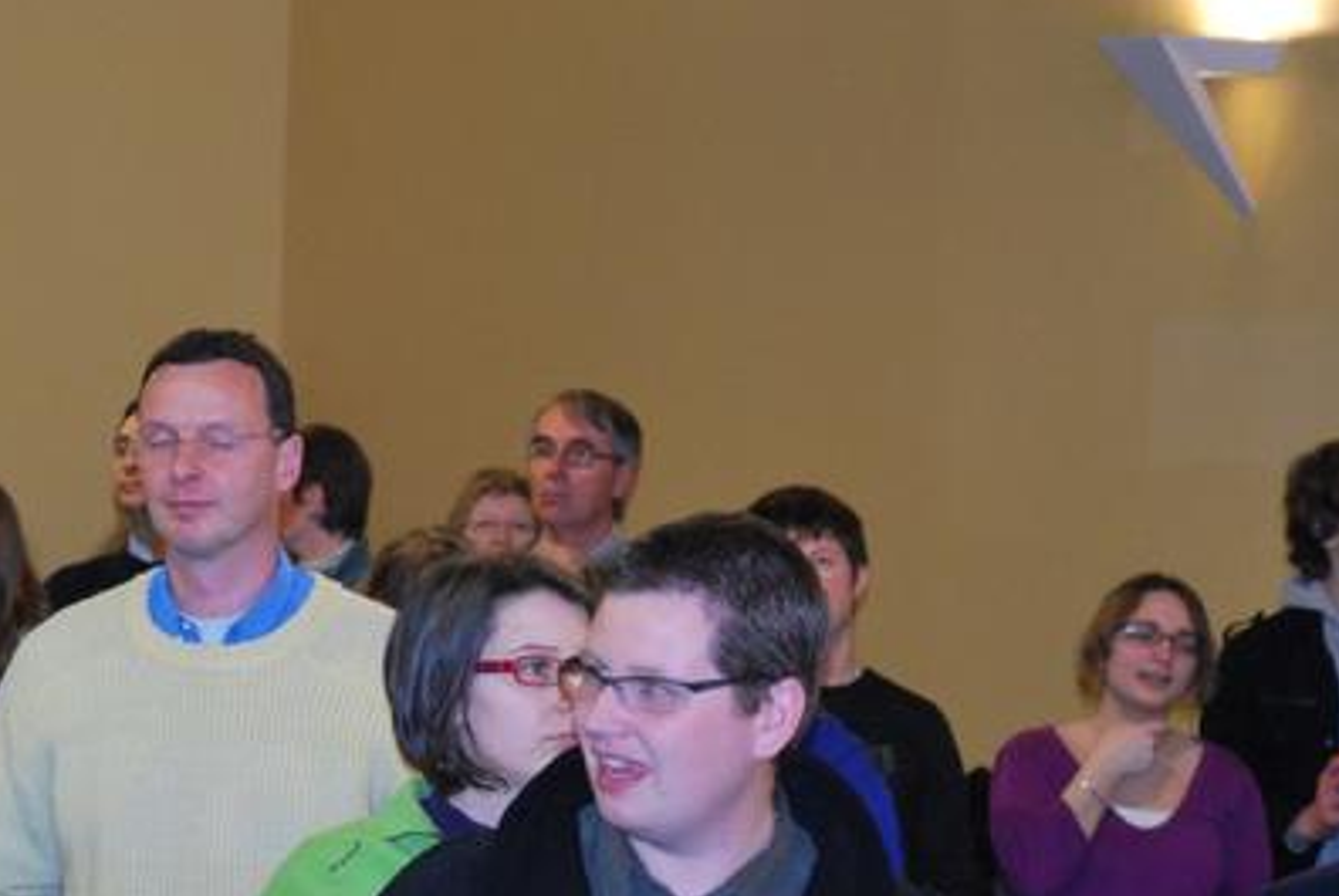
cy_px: 504
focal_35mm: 175
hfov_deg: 11.7
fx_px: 6516
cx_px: 172
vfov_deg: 7.9
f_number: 5.3
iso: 900
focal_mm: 66
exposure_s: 1/60
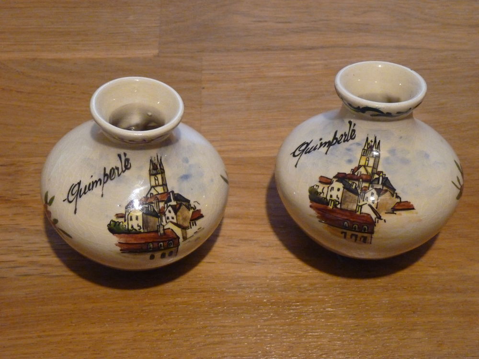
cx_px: 240
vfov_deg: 23.3
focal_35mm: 63
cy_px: 180
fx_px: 872
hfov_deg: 30.7
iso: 800
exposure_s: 1/25
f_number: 3.4
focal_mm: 11.1
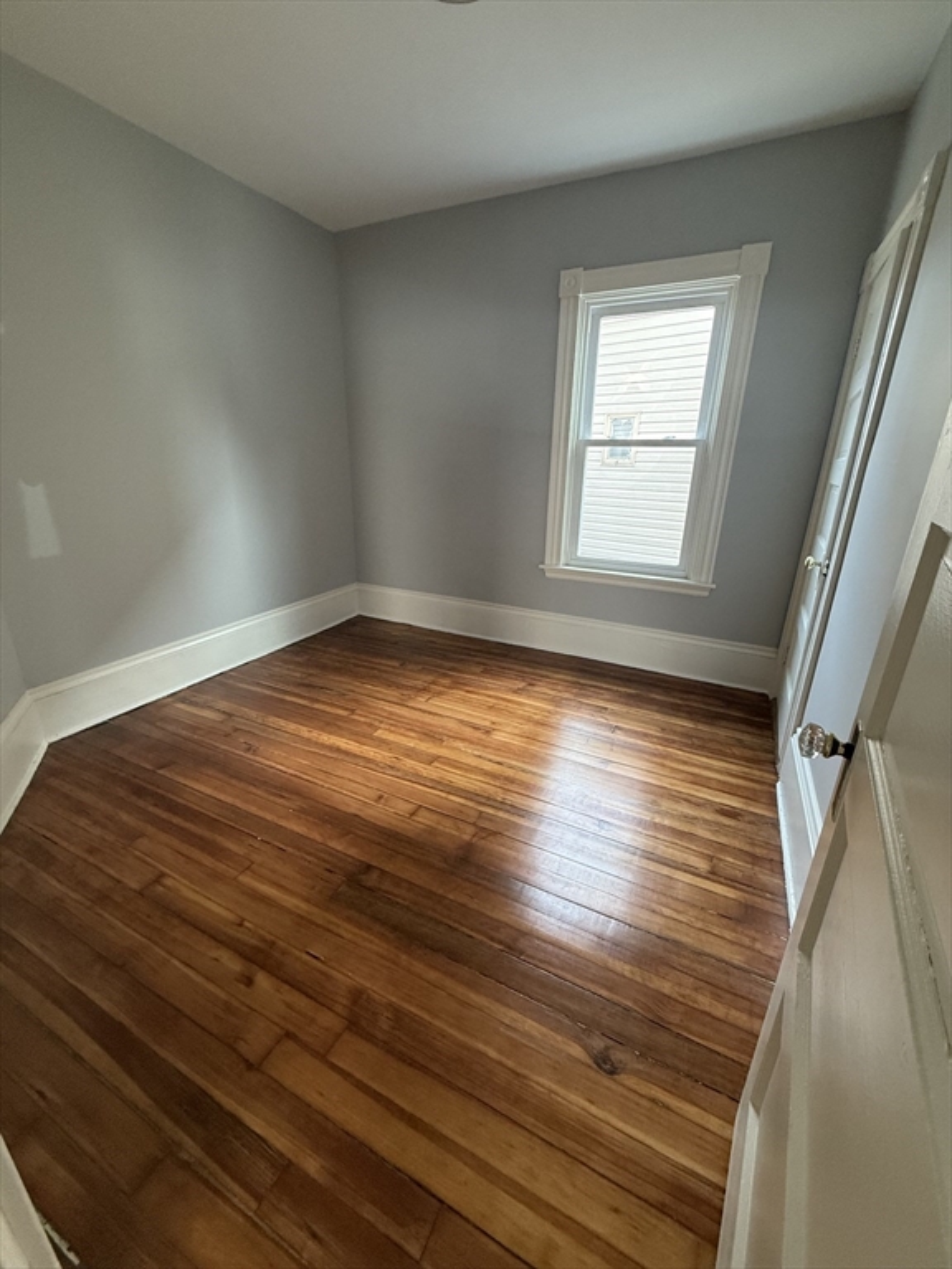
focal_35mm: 14
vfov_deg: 102.1
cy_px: 634
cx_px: 476
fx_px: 513
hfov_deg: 85.7
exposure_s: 1/99
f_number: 2.2
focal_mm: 2.22
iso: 250
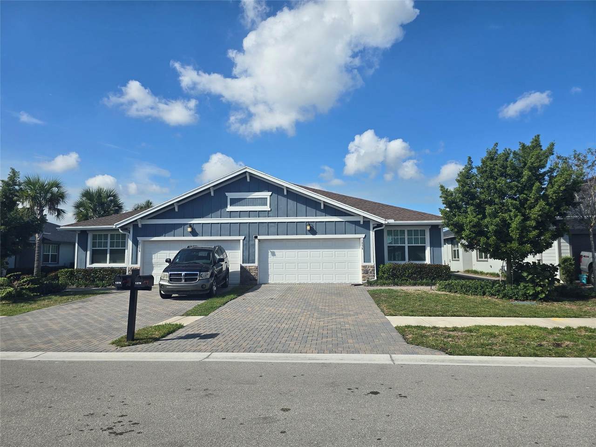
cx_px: 298
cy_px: 224
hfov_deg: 73.9
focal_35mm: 23
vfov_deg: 58.9
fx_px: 396
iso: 12
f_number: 1.7
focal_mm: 6.3
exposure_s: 1/1055
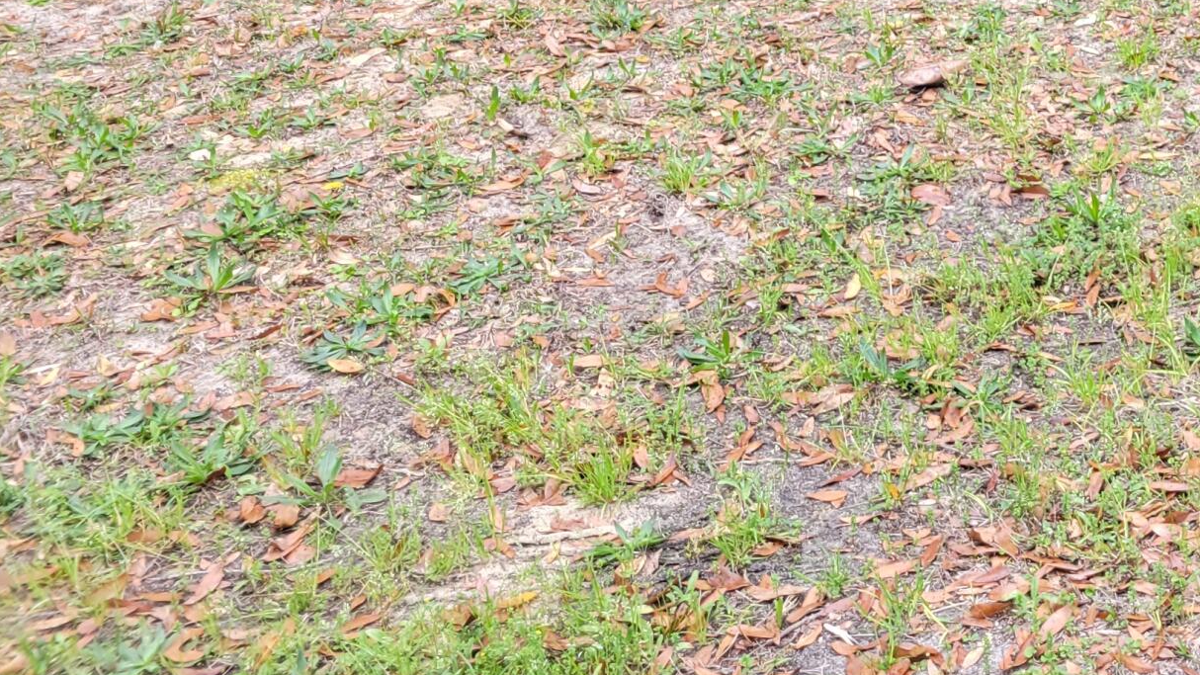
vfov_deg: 15.5
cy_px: -417
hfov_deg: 26.7
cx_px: 1449
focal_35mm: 70
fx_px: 2227
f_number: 1.8
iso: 40
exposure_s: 1/156
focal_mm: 5.4
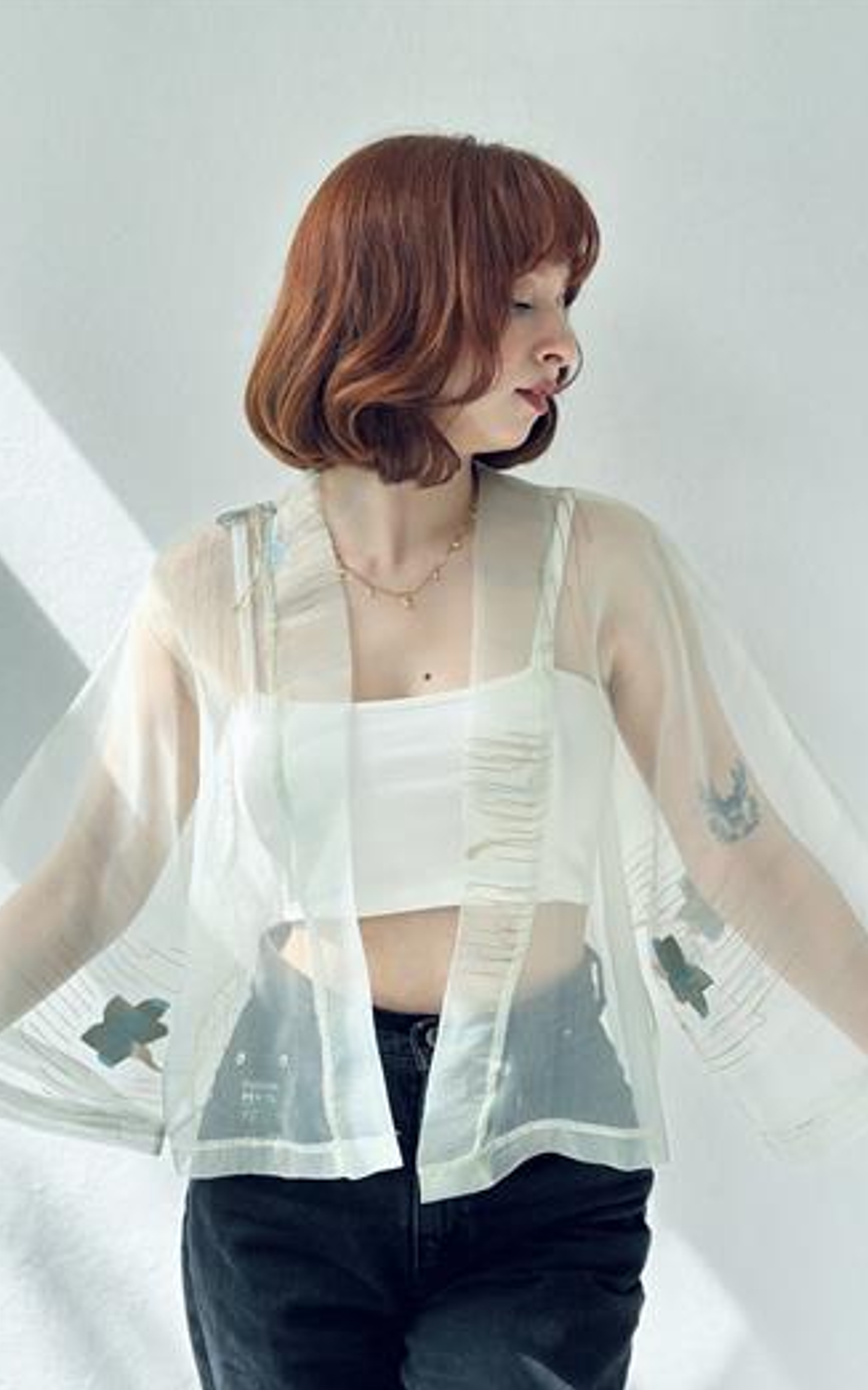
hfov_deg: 24.9
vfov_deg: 38.9
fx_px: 1969
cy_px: 699
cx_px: 469
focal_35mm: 52
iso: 80
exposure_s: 1/1433
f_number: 1.78
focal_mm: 6.86
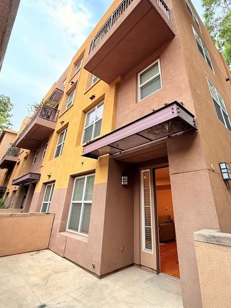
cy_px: 131
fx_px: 151
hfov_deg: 74.1
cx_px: 135
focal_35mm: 17
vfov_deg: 90.4
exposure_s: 1/99
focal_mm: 2.22
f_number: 2.2
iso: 160
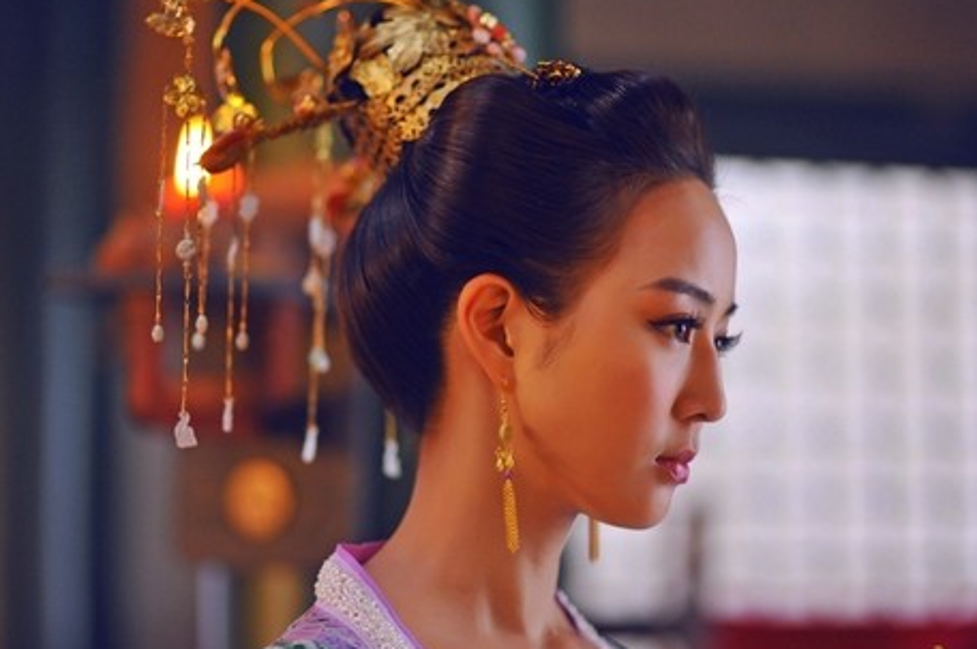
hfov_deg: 16.9
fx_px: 3280
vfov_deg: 11.3
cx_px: 482
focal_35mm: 121
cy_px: 329
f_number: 2.8
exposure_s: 1/250
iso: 800
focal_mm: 92
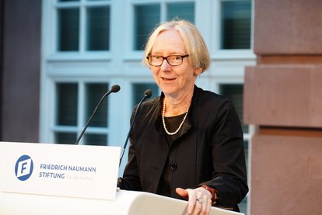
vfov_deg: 8.7
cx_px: 161
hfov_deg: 12.9
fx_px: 1424
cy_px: 108
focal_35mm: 159
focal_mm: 159
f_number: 5.6
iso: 5000
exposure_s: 1/250
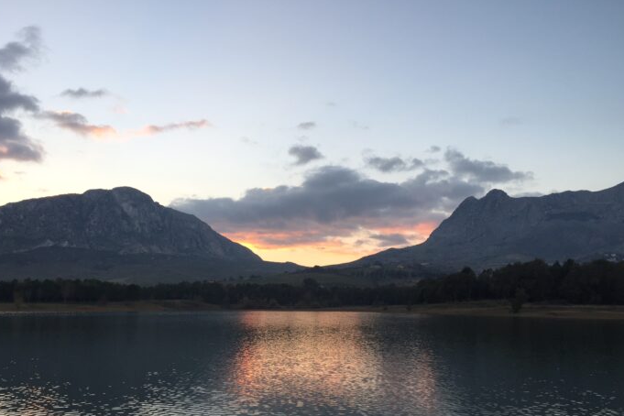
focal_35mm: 31
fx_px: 537
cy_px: 237
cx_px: 309
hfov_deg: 60.3
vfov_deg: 42.2
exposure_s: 1/176
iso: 32
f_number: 2.2
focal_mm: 4.15
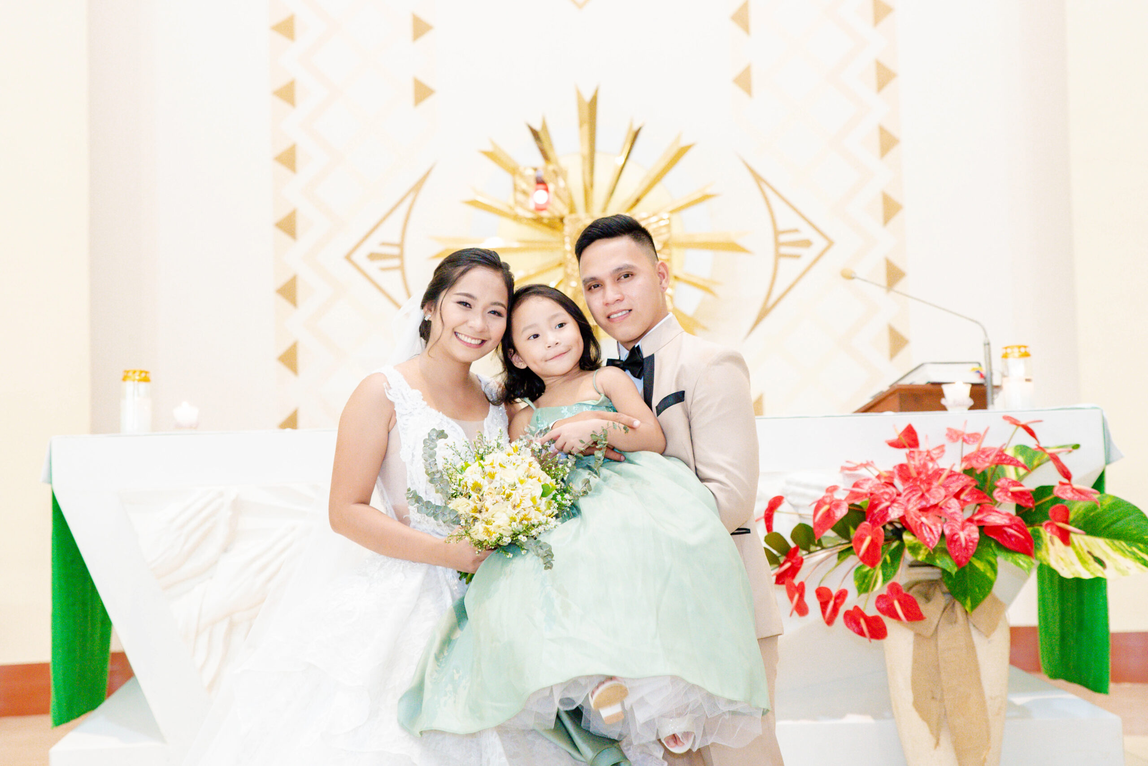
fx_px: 1978
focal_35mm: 62
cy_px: 383
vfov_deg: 21.9
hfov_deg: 32.4
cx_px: 574
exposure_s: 1/125
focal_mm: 62
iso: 2000
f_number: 3.2
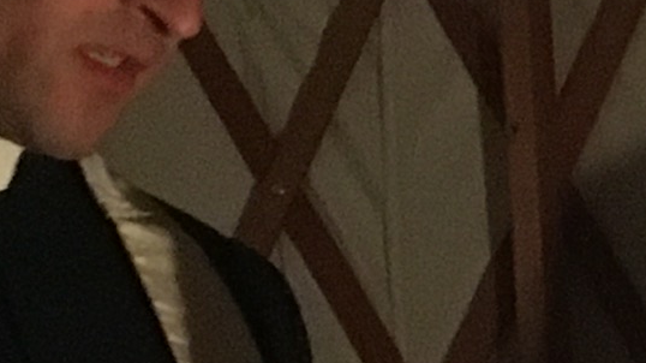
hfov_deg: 8.5
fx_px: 4058
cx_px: 1432
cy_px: 900
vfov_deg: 5.0
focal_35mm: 237
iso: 400
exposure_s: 1/15
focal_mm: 4.15
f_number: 2.2
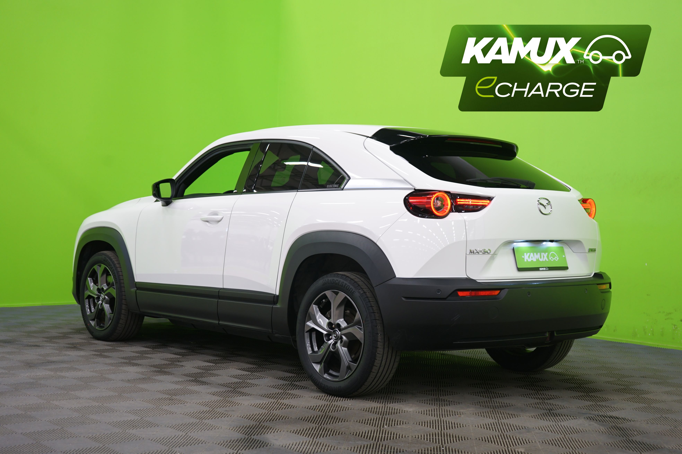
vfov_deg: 27.0
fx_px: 947
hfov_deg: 39.6
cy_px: 227
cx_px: 341
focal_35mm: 50
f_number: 4.5
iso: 400
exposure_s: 1/8
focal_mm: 50
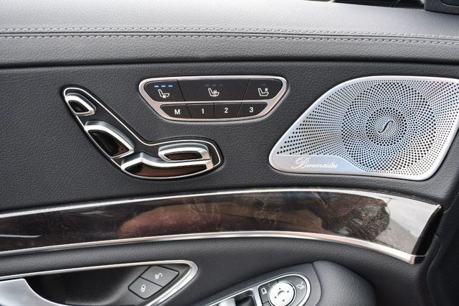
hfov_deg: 53.2
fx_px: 459
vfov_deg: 36.8
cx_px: 230
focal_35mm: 36
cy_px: 153
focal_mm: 24
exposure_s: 1/250
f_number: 5
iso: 400
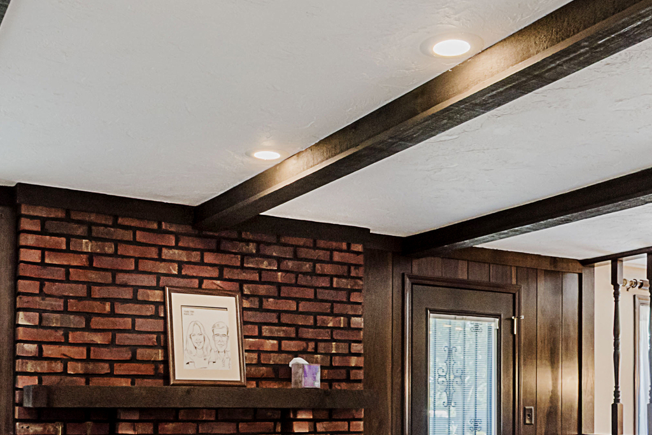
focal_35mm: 45
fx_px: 815
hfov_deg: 43.6
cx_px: 316
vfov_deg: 28.6
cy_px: 400
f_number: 5.6
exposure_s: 1/40
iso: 320
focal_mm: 15
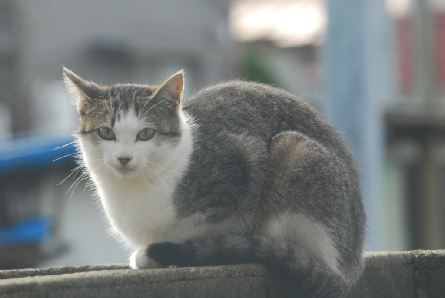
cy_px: 149
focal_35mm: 450
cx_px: 222
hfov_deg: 4.6
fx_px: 5568
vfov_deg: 3.1
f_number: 10
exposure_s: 1/320
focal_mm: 300
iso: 1600
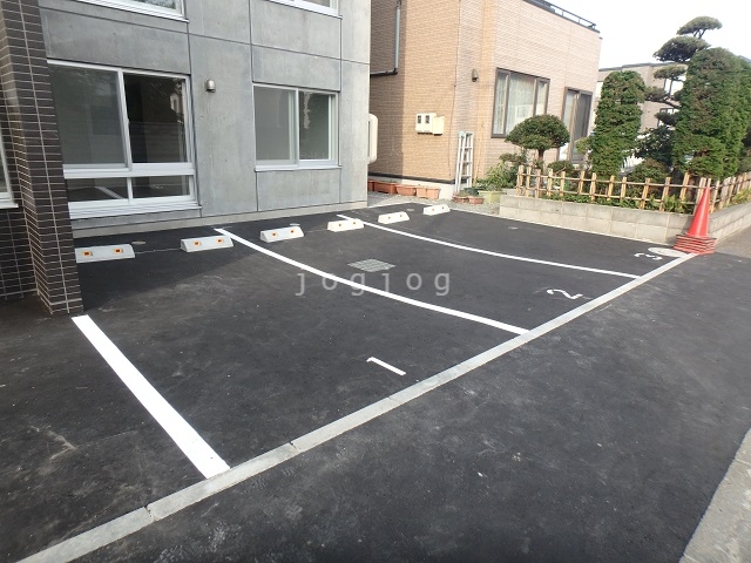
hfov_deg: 79.0
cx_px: 376
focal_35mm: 21
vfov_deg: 63.4
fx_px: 456
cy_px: 282
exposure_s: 1/200
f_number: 3.5
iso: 125
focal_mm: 3.7
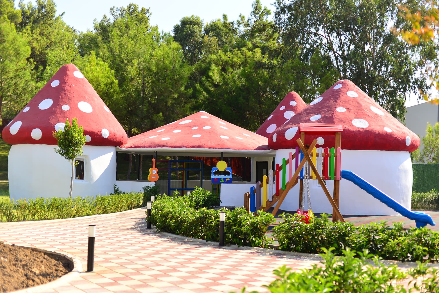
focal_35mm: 50
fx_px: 610
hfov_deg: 39.6
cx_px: 220
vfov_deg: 27.0
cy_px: 146
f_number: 2.8
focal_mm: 50
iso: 160
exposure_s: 1/2500
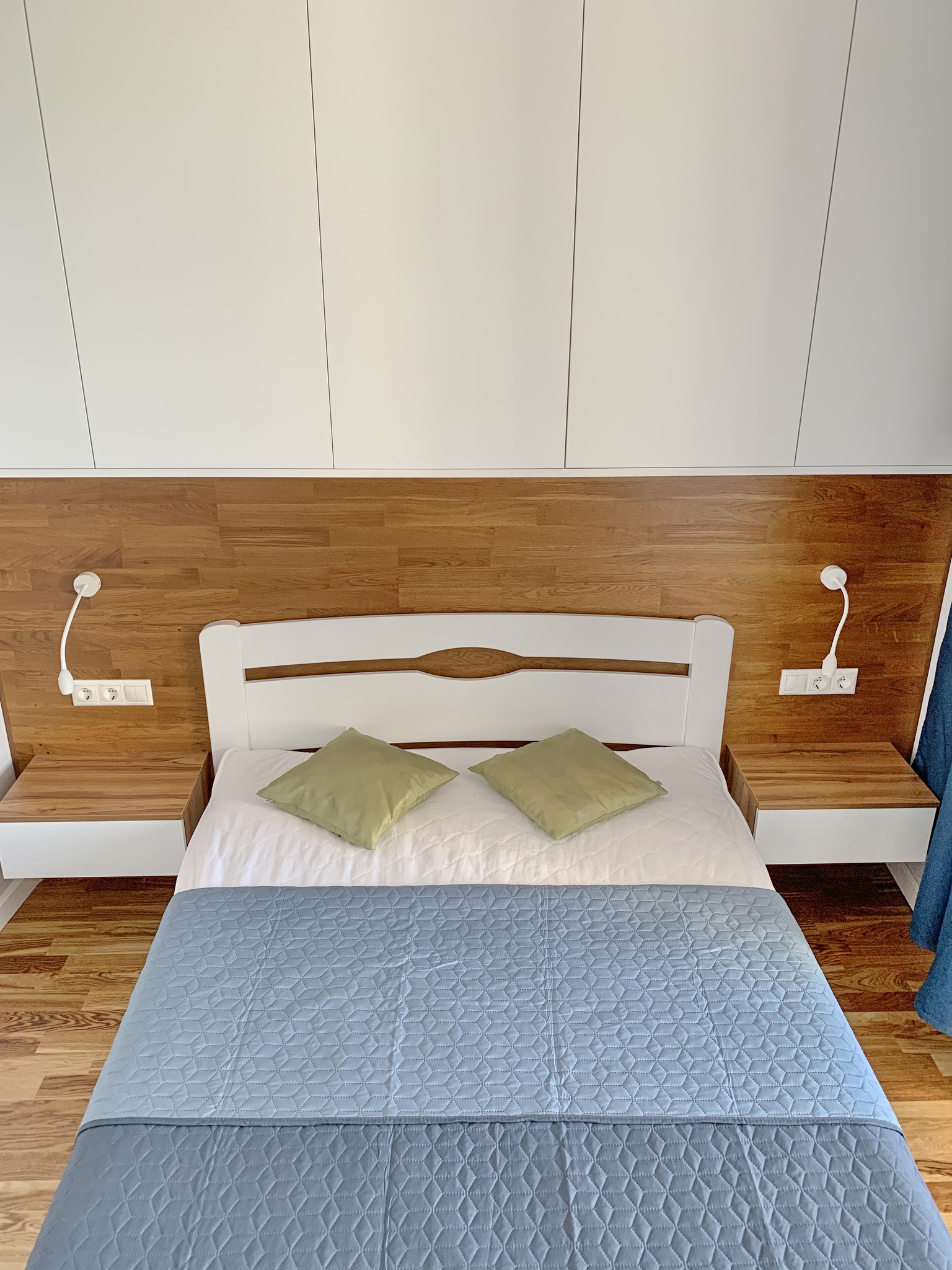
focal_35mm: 26
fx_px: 953
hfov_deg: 53.1
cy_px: 635
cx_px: 476
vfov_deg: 67.3
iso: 100
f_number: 1.8
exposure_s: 1/73
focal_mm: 4.25
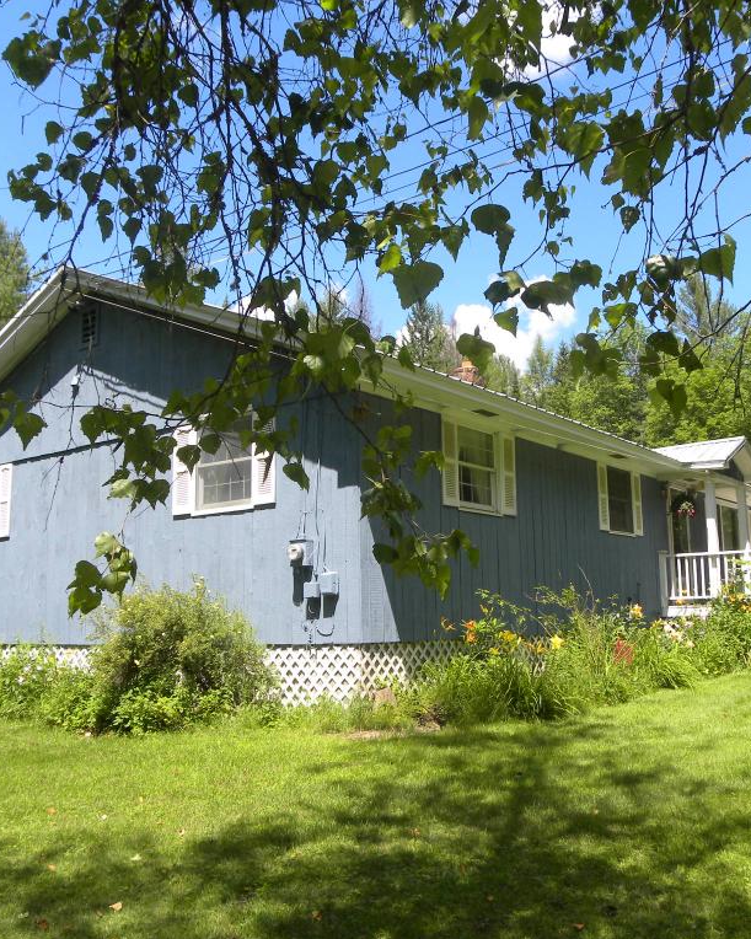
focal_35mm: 34
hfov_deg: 43.2
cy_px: 471
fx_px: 945
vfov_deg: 52.8
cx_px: 440
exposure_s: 1/186
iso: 64
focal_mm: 4.6
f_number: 5
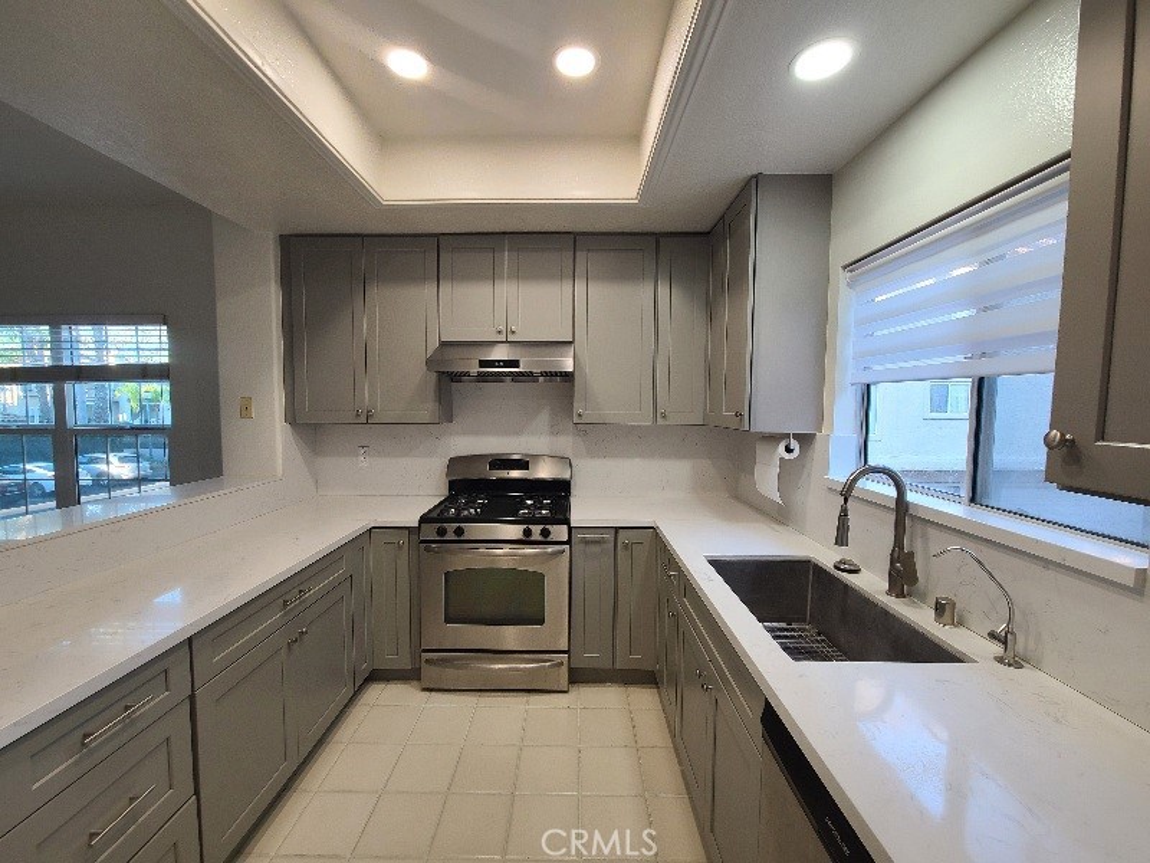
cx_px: 575
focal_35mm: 13
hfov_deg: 106.2
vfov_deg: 89.9
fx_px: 432
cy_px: 432
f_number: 2.2
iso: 125
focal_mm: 2.2
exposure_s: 1/60.2
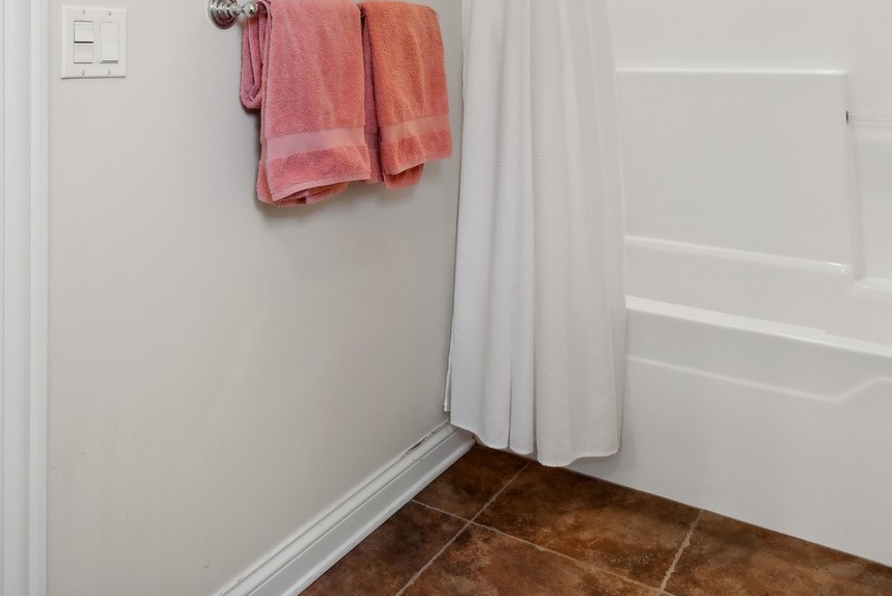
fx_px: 793
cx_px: 444
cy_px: 49
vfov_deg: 38.1
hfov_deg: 58.7
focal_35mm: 32
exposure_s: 1/8
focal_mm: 17
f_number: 8
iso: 400
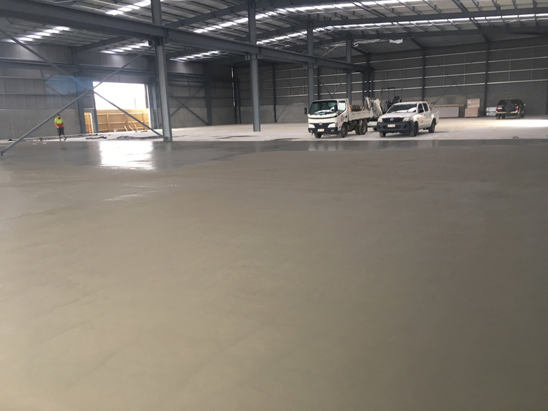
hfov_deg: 61.7
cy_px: 206
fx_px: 459
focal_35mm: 29
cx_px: 274
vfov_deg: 48.2
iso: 64
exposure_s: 1/33
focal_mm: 4.15
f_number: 2.2
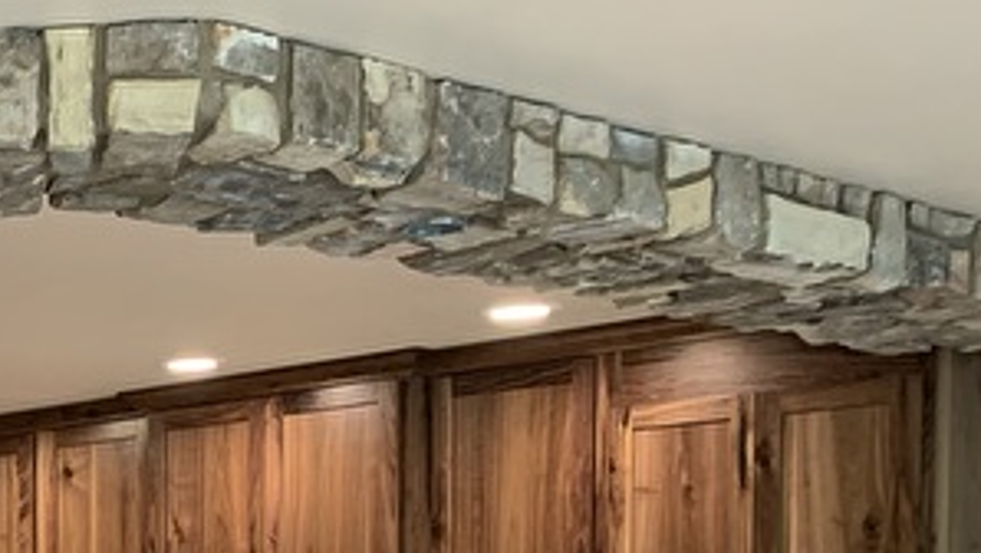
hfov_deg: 24.3
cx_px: -296
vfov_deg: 14.9
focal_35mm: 76
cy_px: 803
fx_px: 1978
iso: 250
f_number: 1.8
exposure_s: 1/60
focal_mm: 4.25
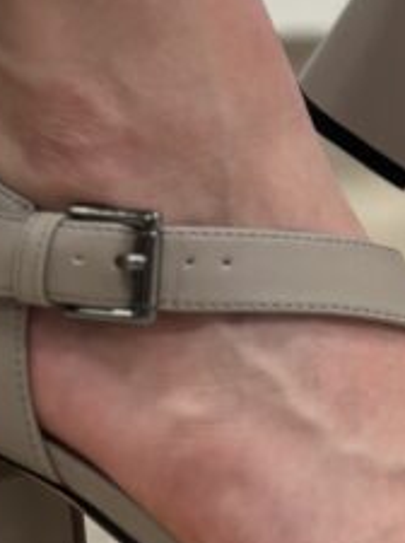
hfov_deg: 8.6
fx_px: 2675
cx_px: 456
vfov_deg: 11.5
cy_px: 97
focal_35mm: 171
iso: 200
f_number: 1.78
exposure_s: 1/100
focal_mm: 6.86
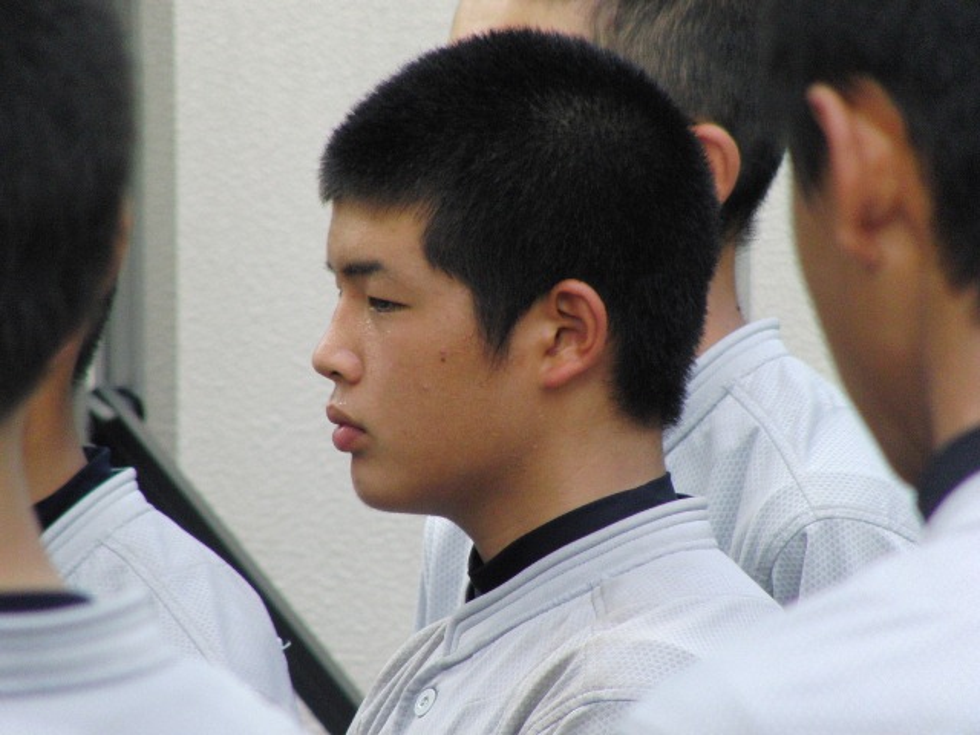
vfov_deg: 2.9
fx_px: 14722
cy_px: 368
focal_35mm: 520
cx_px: 490
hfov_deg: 3.8
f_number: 4.5
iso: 400
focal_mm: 92
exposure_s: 1/400
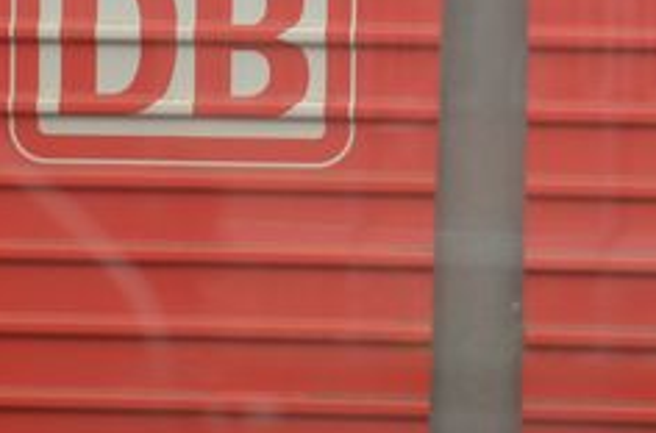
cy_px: -107
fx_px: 9257
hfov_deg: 4.1
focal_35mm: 509
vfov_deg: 2.7
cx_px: 167
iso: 400
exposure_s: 1/250
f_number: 7.1
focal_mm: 125
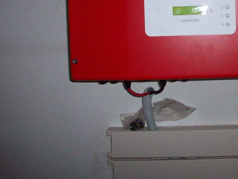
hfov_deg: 30.4
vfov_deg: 23.3
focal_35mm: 62
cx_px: 192
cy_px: 36
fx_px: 426
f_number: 2.8
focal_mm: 6.2
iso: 200
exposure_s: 1/64
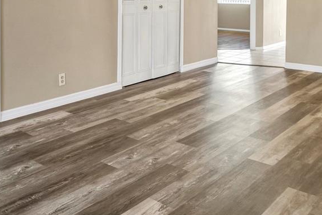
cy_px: -20
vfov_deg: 28.9
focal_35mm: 42
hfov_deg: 45.8
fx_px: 376
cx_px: 111
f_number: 10
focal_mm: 10
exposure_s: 1/3.33
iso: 200
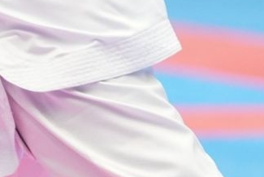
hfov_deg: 2.8
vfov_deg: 1.9
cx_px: -126
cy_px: -200
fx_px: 5326
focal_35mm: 726
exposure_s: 1/1000
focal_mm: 131
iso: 4000
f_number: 2.8
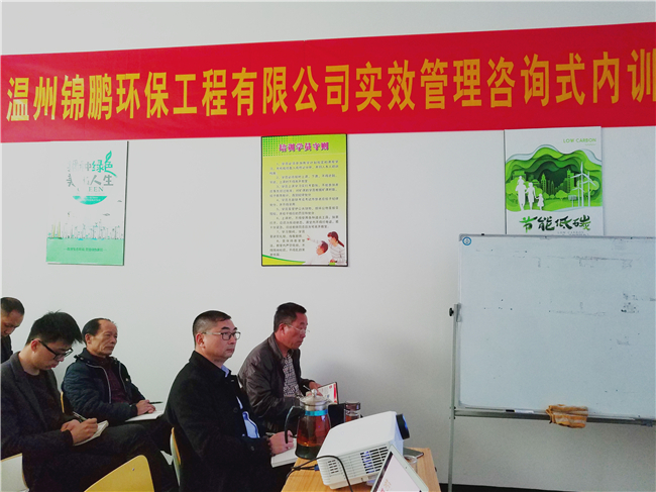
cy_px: 246
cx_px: 328
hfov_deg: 67.3
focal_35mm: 26
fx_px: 493
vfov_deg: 53.0
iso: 200
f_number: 1.7
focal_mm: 4.2
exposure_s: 1/20
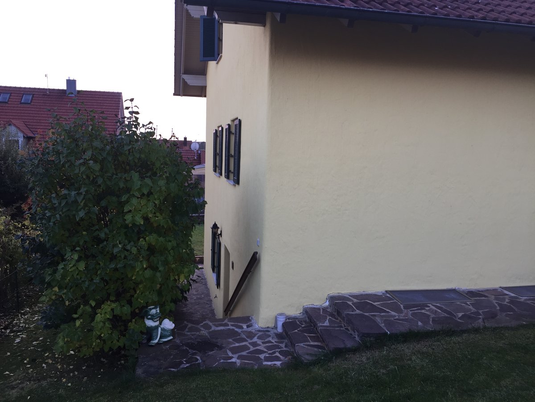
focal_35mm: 29
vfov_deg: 48.2
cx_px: 268
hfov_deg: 61.7
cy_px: 201
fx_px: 448
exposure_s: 1/102
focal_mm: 4.15
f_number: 2.2
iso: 32
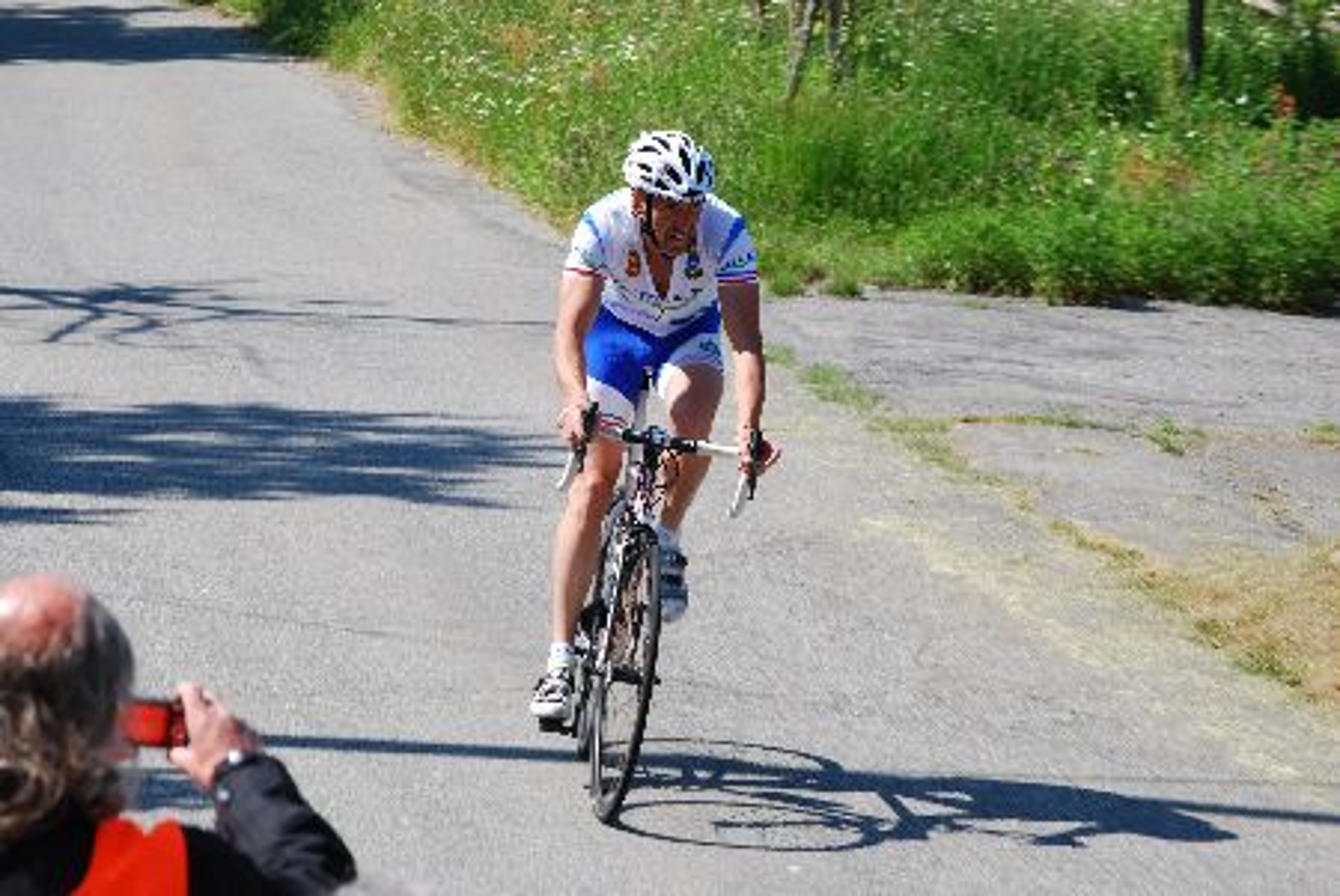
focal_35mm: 183
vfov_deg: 7.5
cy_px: 448
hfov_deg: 11.2
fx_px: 6818
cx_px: 670
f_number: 10
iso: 100
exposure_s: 1/125
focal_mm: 122
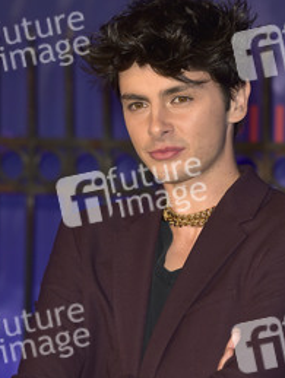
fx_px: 2354
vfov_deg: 9.2
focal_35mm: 215
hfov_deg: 6.9
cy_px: 266
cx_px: 175
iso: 640
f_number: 6.3
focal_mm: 145
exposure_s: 1/250
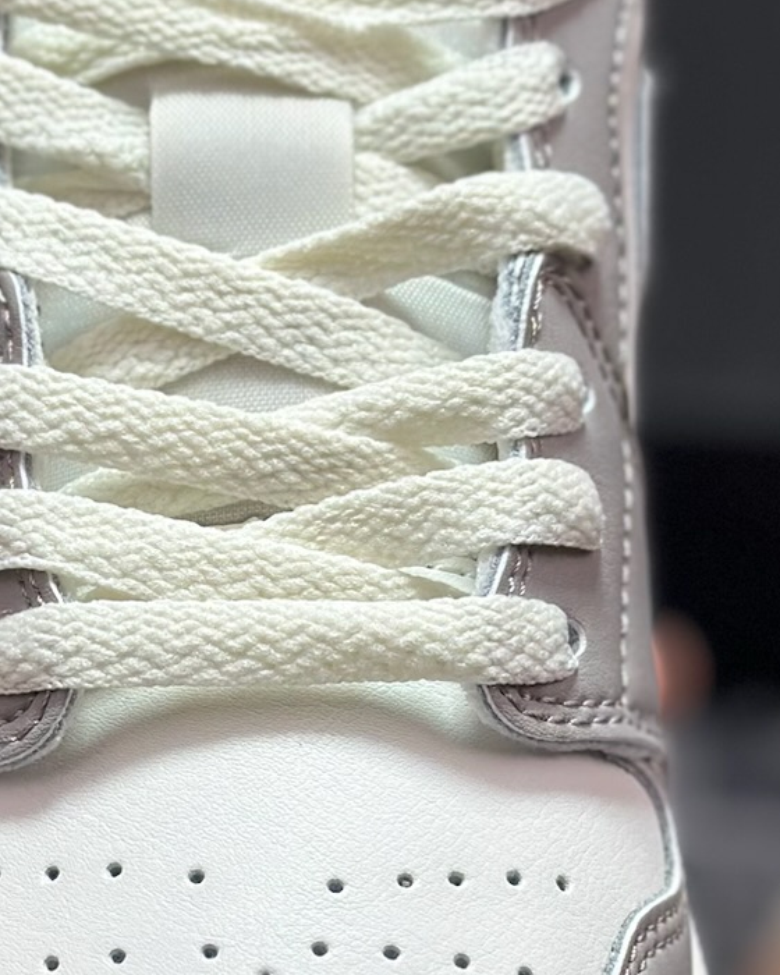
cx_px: 221
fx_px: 3953
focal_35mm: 137
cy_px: 552
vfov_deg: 14.1
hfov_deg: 11.2
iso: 80
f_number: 1.78
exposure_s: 1/1414
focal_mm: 6.86
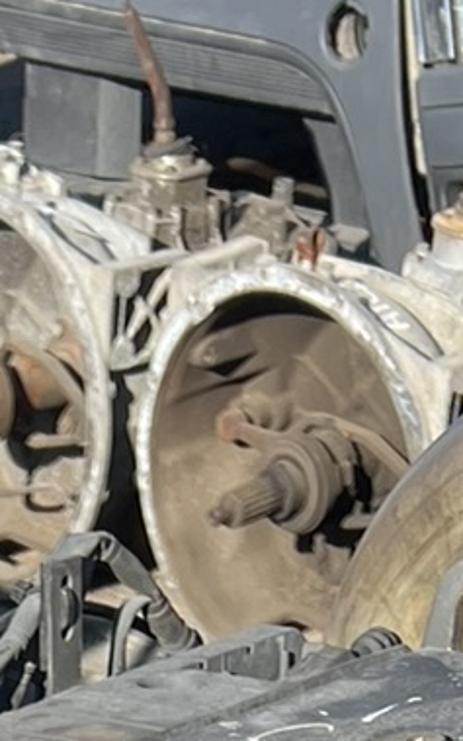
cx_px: -219
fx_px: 3007
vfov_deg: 11.1
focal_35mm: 149
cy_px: 1951
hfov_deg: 8.6
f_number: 1.5
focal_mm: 5.7
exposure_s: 1/1326
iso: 50
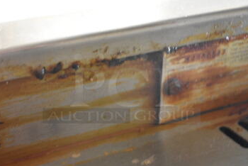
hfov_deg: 41.9
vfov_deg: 28.7
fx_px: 324
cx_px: 122
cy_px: 86
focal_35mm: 47
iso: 2200
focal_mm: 18
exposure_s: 1/30
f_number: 3.5
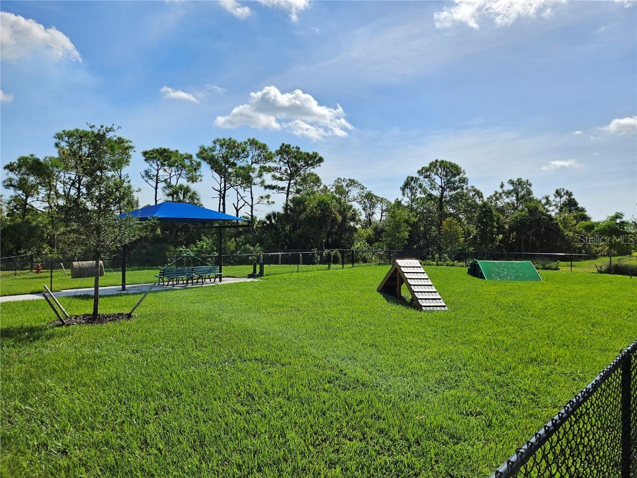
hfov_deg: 73.9
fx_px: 423
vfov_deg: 58.9
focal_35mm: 23
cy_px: 239
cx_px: 318
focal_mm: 5.4
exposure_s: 1/2650
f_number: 1.8
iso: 25
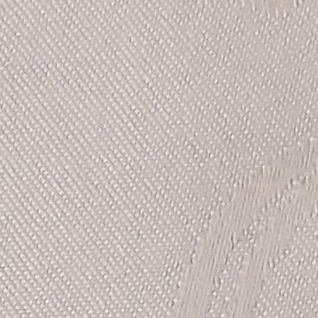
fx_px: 2193
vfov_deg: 8.1
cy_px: 464
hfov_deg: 7.9
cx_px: 676
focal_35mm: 211
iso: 40
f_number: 1.9
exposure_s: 1/134
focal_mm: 2.91
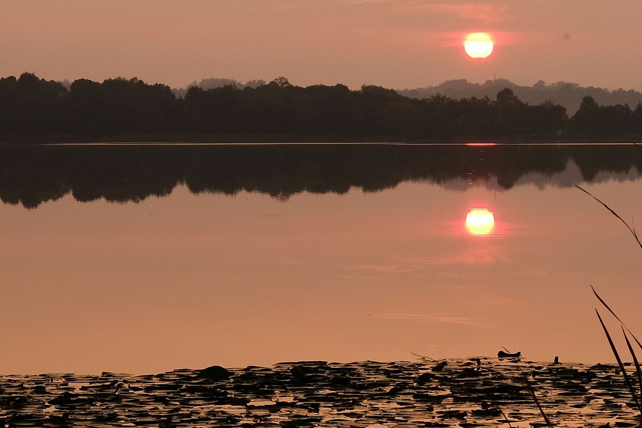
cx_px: 469
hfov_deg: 22.9
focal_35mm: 88
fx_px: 1569
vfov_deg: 15.4
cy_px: 340
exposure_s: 1/100
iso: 200
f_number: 11
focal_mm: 35.8
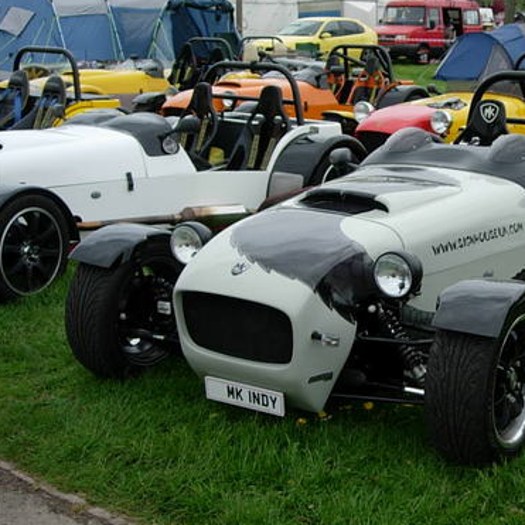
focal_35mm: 58
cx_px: 447
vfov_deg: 29.5
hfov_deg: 28.7
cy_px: 276
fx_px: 995
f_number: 2.8
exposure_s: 1/527
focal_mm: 7.8
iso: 64
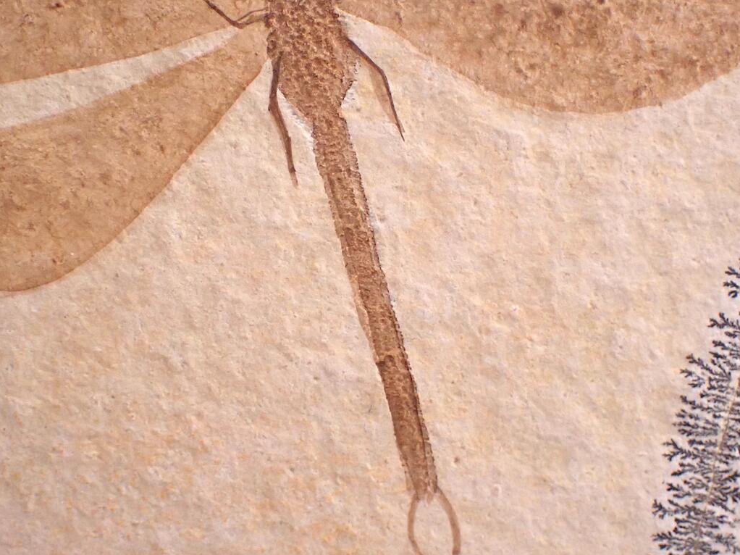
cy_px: 281
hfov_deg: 23.8
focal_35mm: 82
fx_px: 1753
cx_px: 301
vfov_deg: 18.0
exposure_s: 1/60
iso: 1000
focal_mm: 11.88
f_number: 3.8
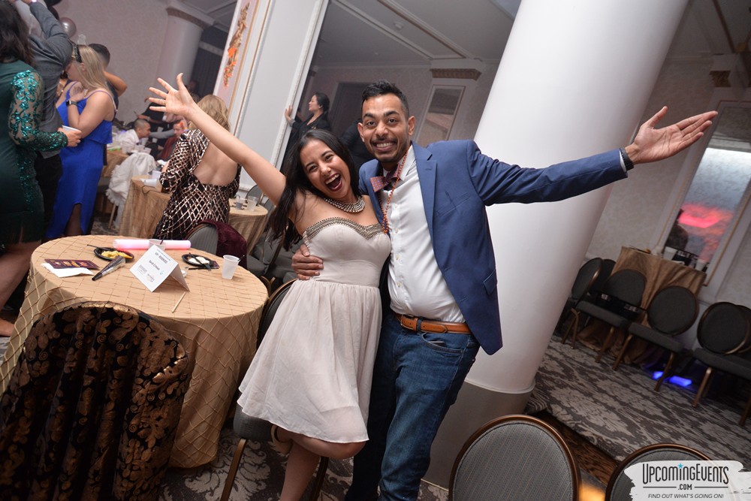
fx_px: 417
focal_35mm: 20
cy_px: 250
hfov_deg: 84.0
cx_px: 376
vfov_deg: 61.9
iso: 2000
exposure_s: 1/80
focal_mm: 20
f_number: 4
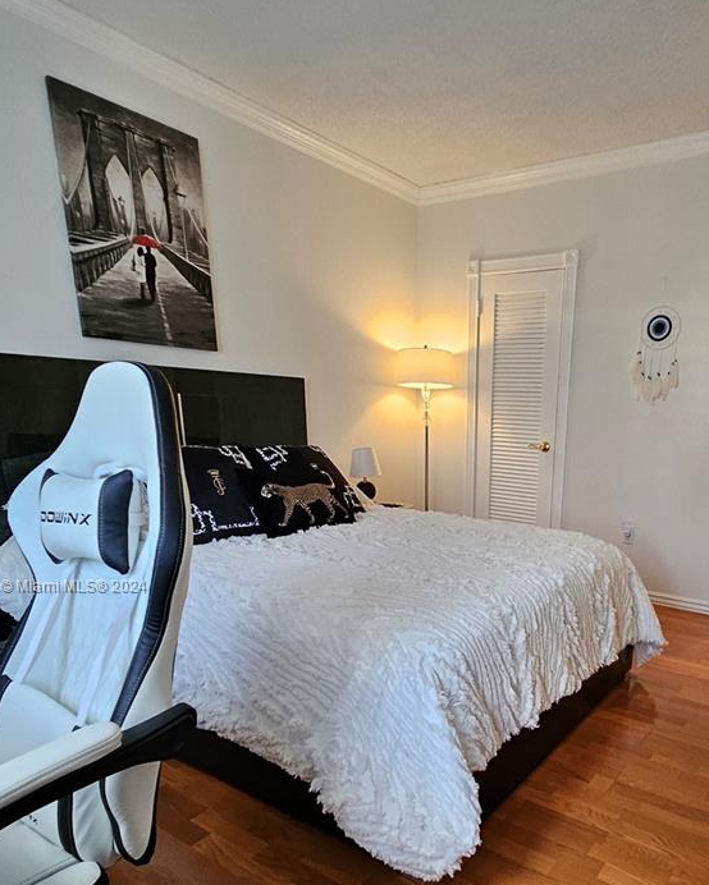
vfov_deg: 72.9
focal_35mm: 22
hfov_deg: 61.2
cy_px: 587
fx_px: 577
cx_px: 488
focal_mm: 1.74
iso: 200
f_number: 2.2
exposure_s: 1/60
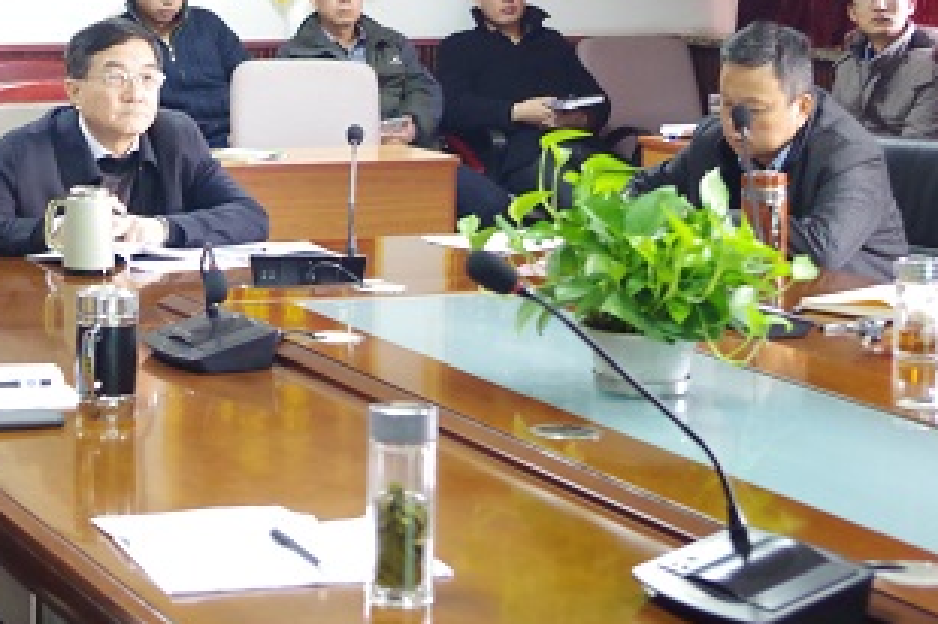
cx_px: 163
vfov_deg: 14.5
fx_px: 2421
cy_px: 77
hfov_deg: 21.6
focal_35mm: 93
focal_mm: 35
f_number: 4.5
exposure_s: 1/8
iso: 1600
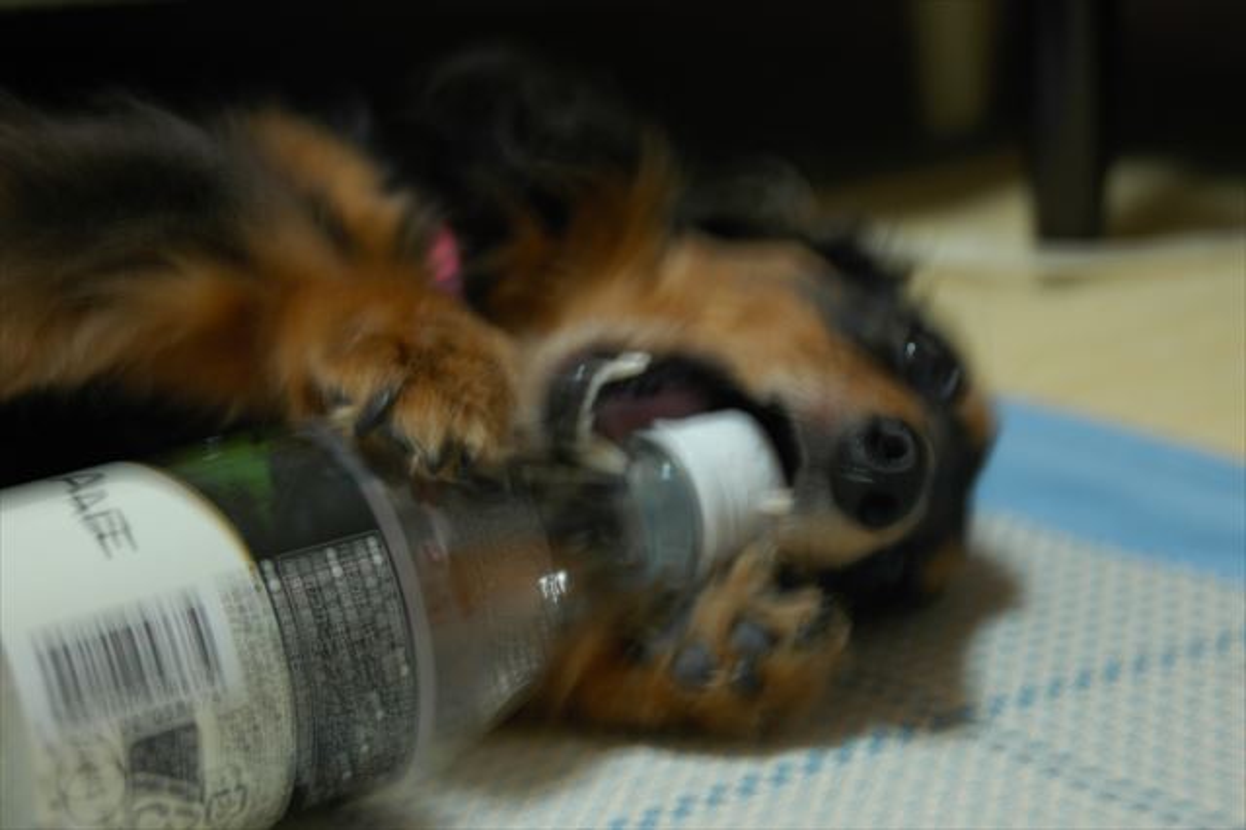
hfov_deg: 19.5
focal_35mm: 105
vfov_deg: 13.0
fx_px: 3632
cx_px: 623
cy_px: 415
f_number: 5.3
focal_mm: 70
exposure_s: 1/5
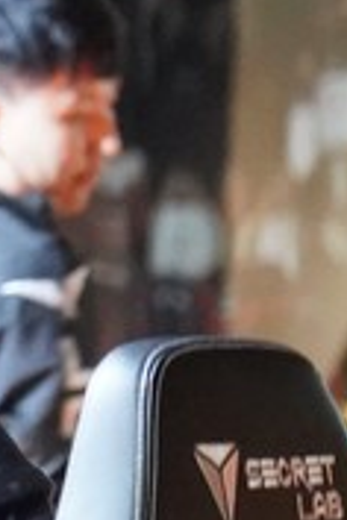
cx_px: -300
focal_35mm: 428
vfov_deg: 4.8
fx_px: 6188
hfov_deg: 3.2
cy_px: 297
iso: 12800
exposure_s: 1/40
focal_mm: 105
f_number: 4
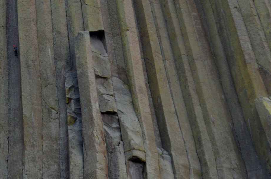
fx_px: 1262
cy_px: 72
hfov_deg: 12.1
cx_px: -11
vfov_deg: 8.1
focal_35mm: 168
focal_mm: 50
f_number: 11
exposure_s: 1/800
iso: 1000
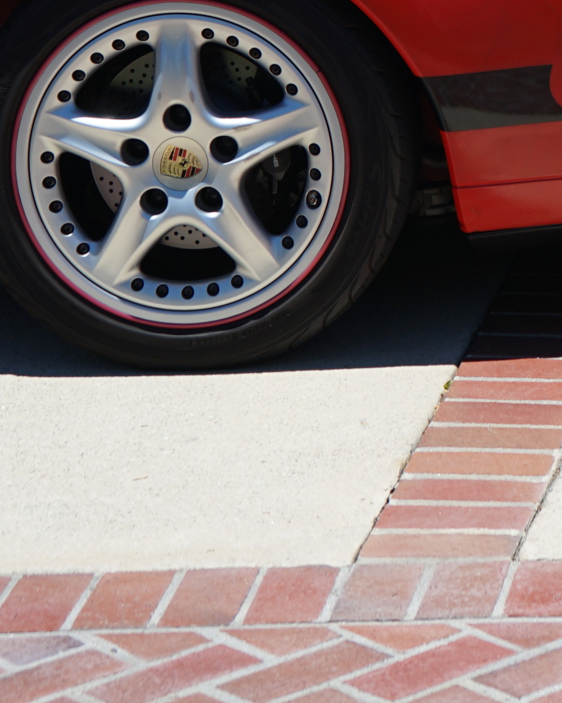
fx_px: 3888
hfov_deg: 8.0
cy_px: -274
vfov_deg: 10.1
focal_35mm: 187
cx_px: 966
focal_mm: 47
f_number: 5.6
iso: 100
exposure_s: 1/200
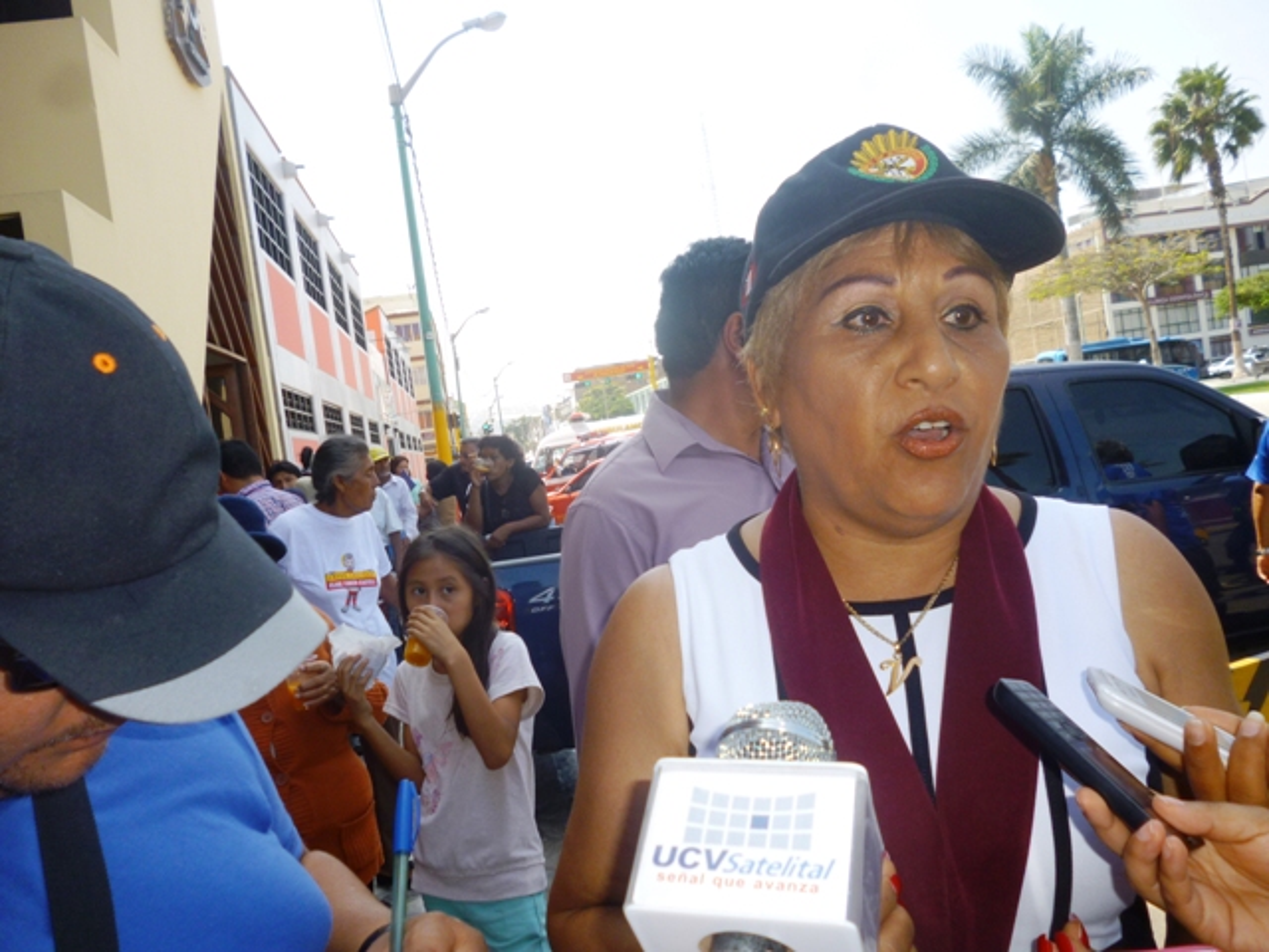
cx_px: 634
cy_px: 476
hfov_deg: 63.4
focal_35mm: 28
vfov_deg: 49.7
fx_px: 1026
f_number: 3.1
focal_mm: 5
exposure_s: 1/400
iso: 100
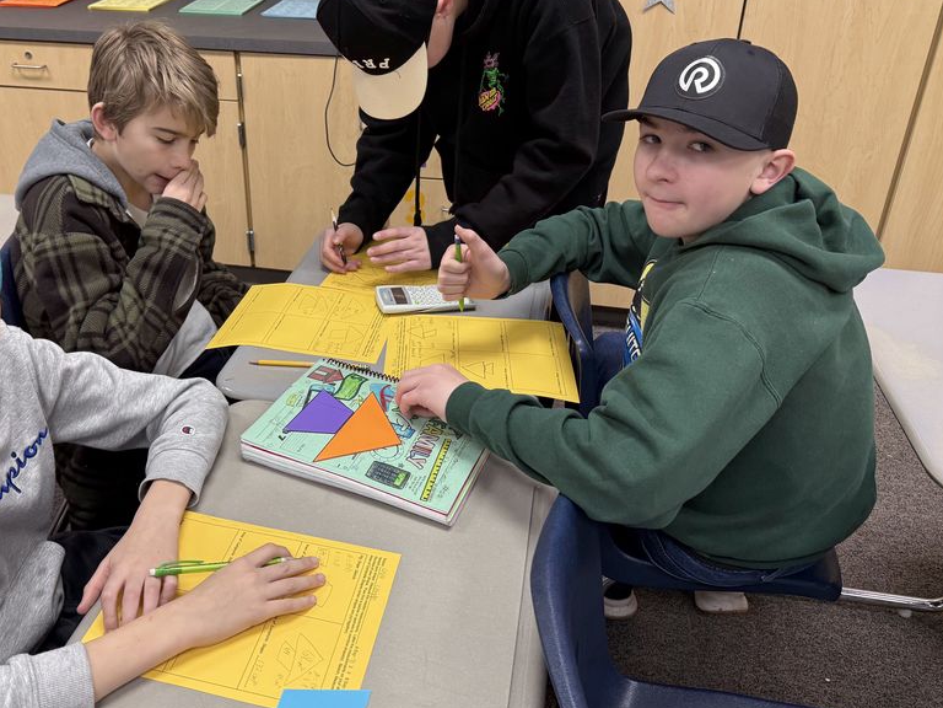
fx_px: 872
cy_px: 281
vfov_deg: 43.9
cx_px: 352
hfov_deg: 56.1
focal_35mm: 32
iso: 125
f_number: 1.78
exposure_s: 1/60
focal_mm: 6.76
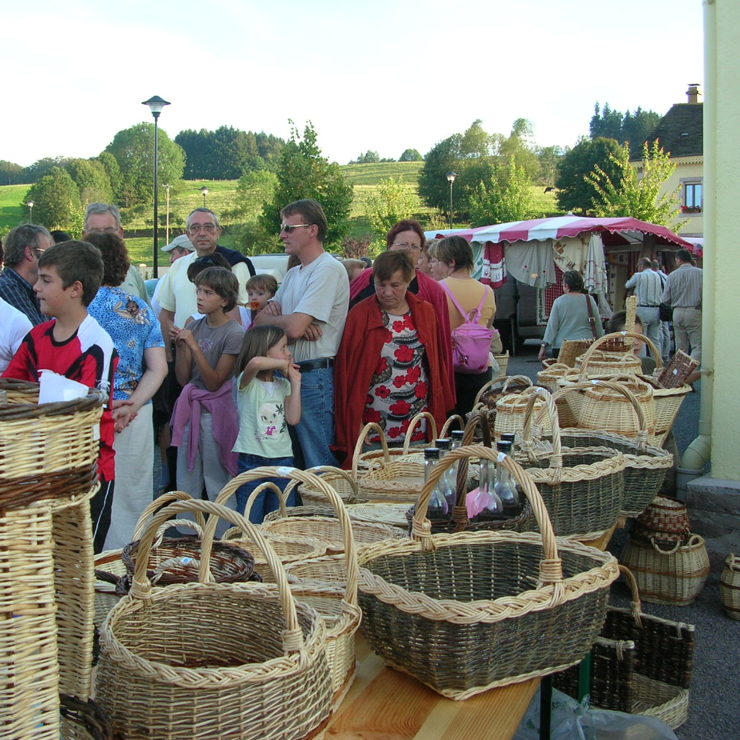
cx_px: 331
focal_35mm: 44
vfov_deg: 38.3
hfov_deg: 38.3
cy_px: 367
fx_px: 1064
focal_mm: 6.2
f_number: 2.9
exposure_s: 1/142
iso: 50
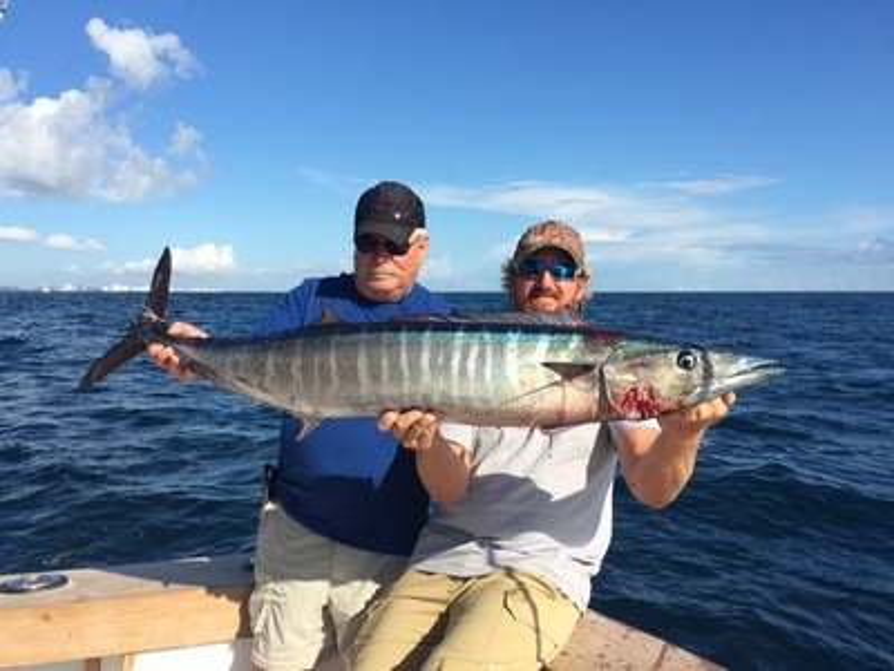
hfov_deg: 61.7
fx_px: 749
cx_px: 447
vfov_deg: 48.2
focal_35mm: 29
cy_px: 336
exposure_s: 1/2564
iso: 32
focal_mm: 4.15
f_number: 2.2
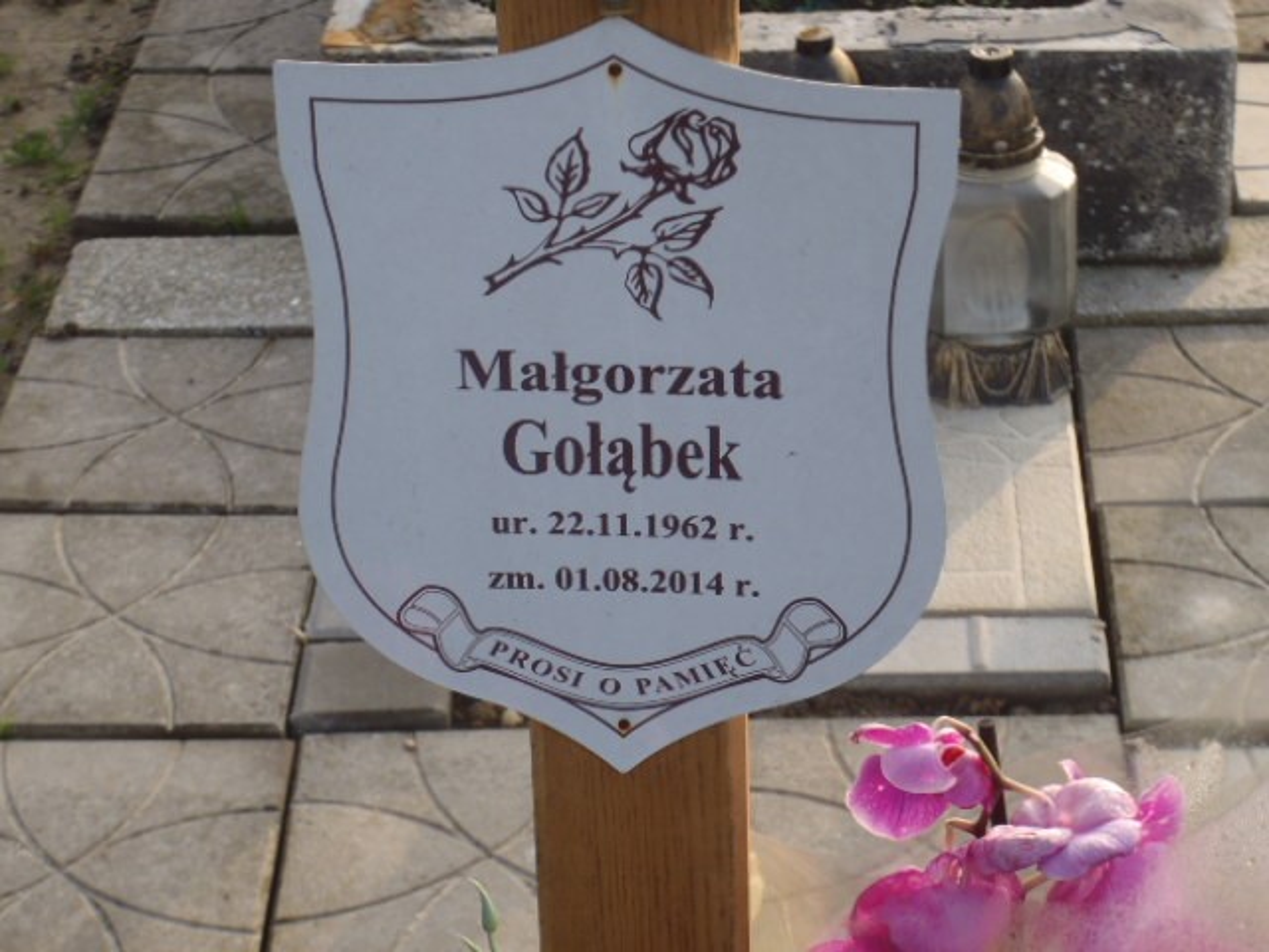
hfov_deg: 19.3
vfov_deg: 14.5
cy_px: 476
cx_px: 634
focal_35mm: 102
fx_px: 3739
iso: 64
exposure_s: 1/125
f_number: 5.1
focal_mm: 18.2
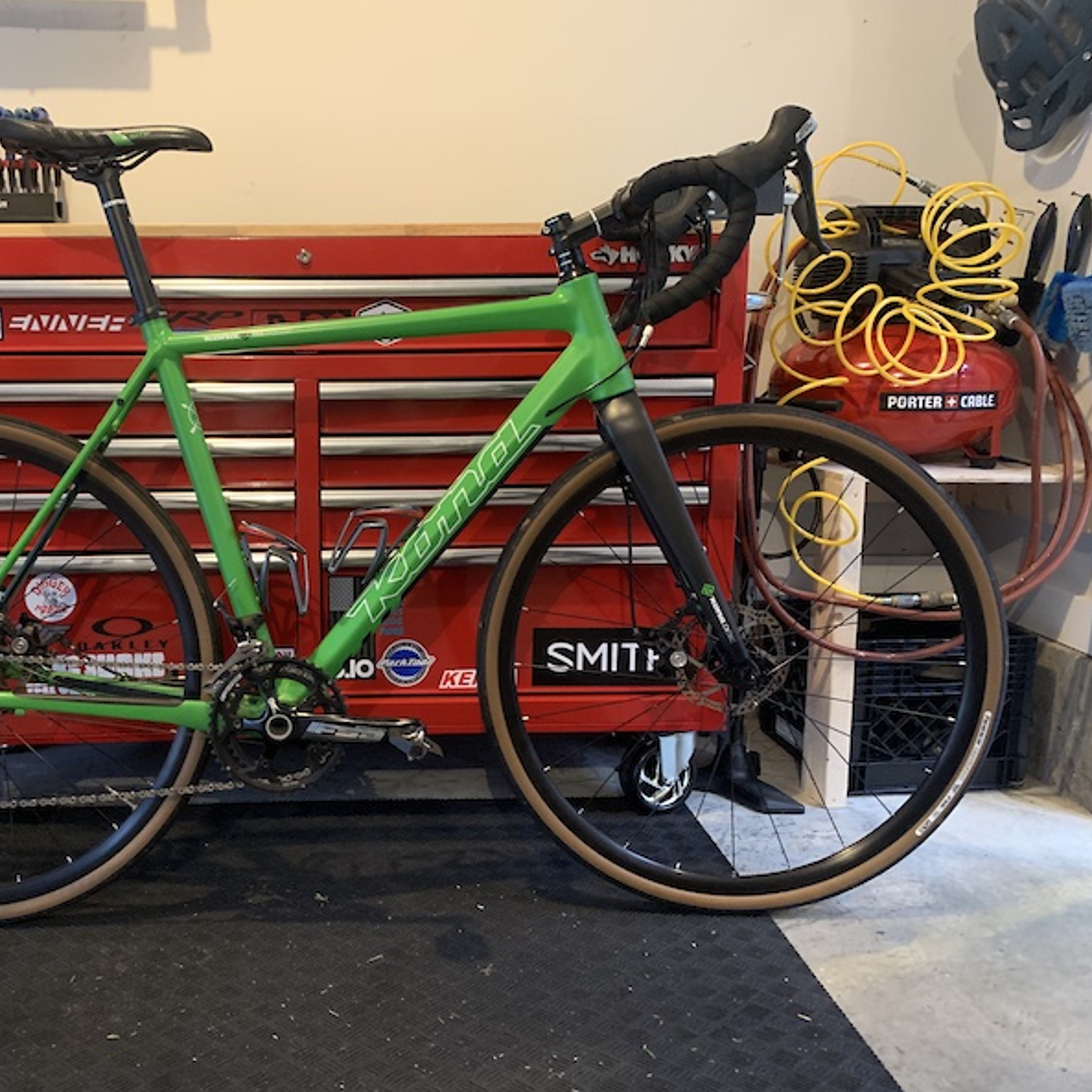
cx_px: 363
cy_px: 547
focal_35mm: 31
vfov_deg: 52.5
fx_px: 1106
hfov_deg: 51.5
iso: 640
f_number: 1.8
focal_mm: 4.25
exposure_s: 1/30
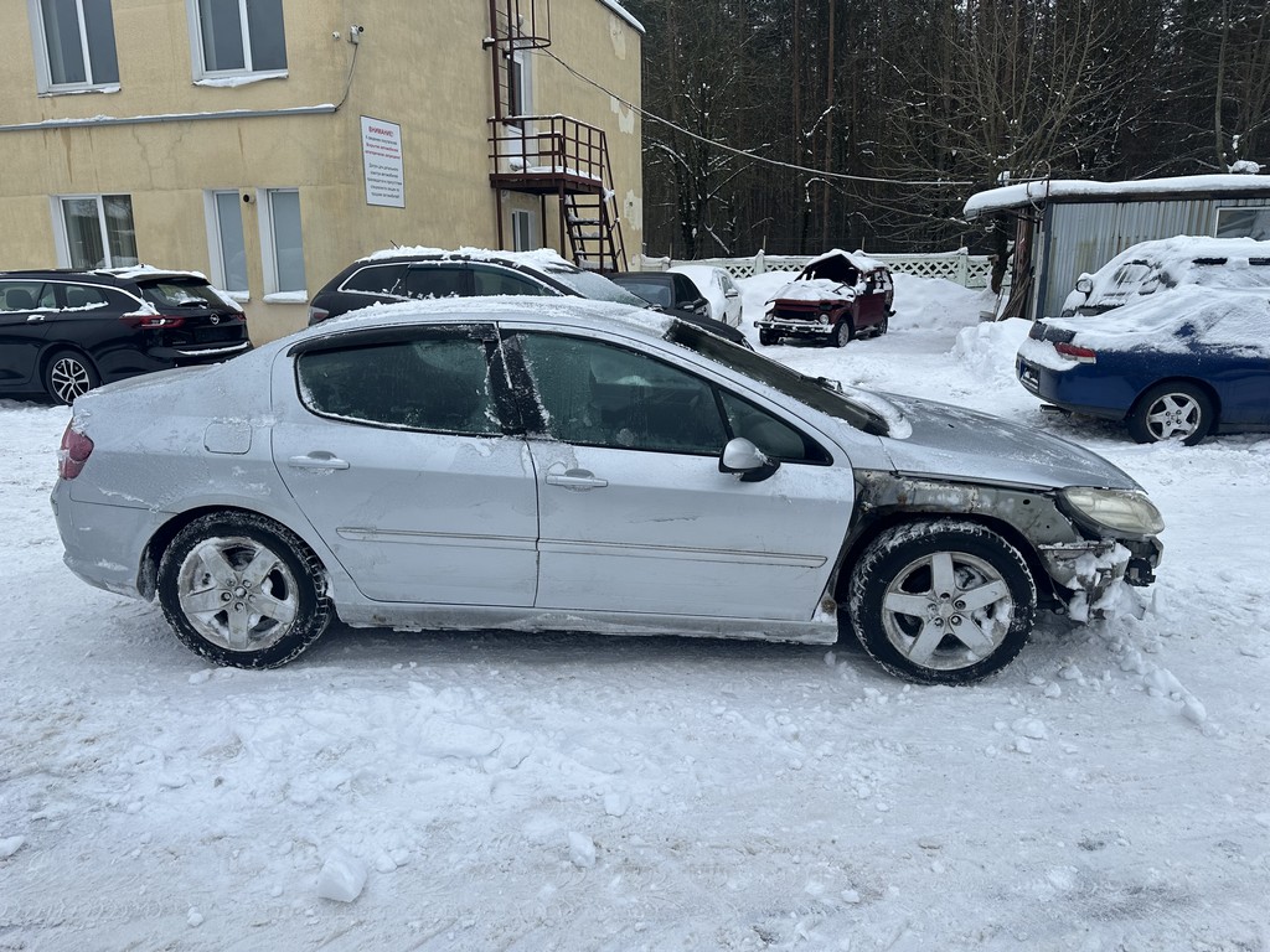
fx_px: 881
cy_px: 476
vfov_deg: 56.8
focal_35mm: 24
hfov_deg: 71.6
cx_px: 635
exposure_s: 1/1304
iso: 80
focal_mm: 6.86
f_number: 1.78
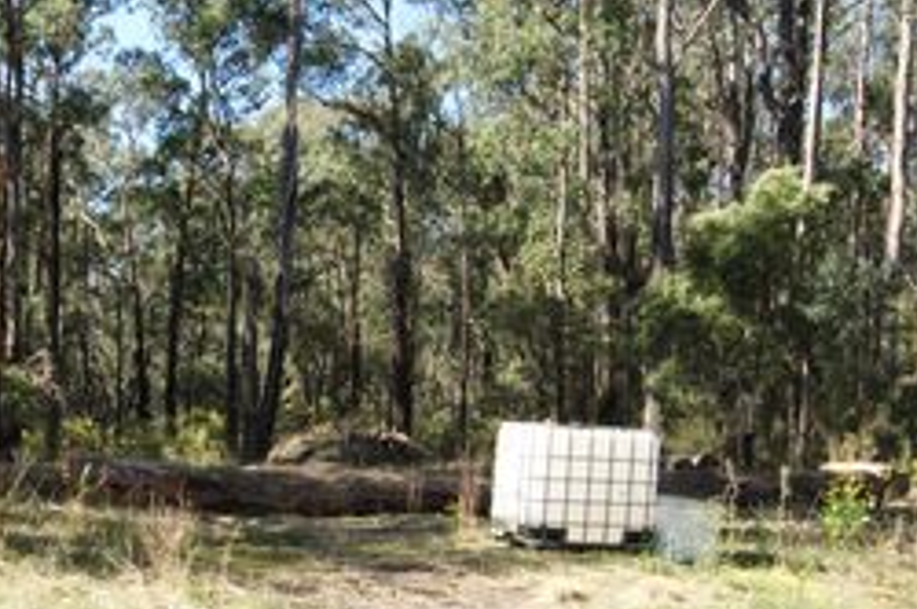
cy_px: 479
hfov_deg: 40.4
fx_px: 1220
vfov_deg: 27.5
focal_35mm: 48
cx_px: 268
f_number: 10
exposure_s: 1/320
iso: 800
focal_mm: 17
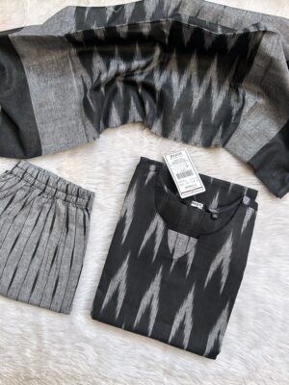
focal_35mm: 26
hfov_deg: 53.1
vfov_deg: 67.3
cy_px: 192
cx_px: 144
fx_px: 289
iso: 50
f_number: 1.5
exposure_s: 1/121
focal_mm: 5.7
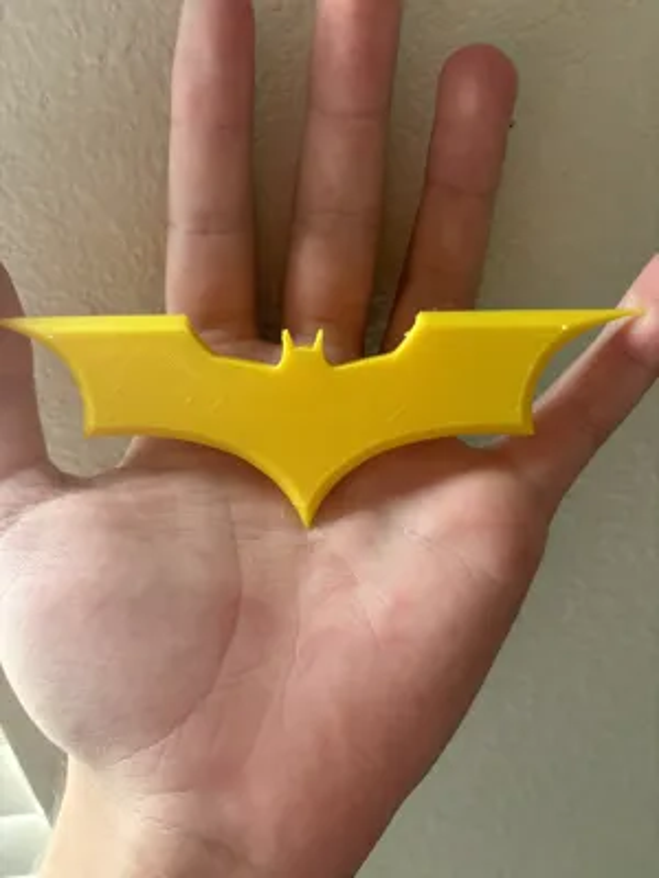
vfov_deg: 67.3
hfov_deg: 53.1
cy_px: 439
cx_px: 330
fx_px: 660
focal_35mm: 26
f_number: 1.6
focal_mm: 5.96
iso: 160
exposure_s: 1/60
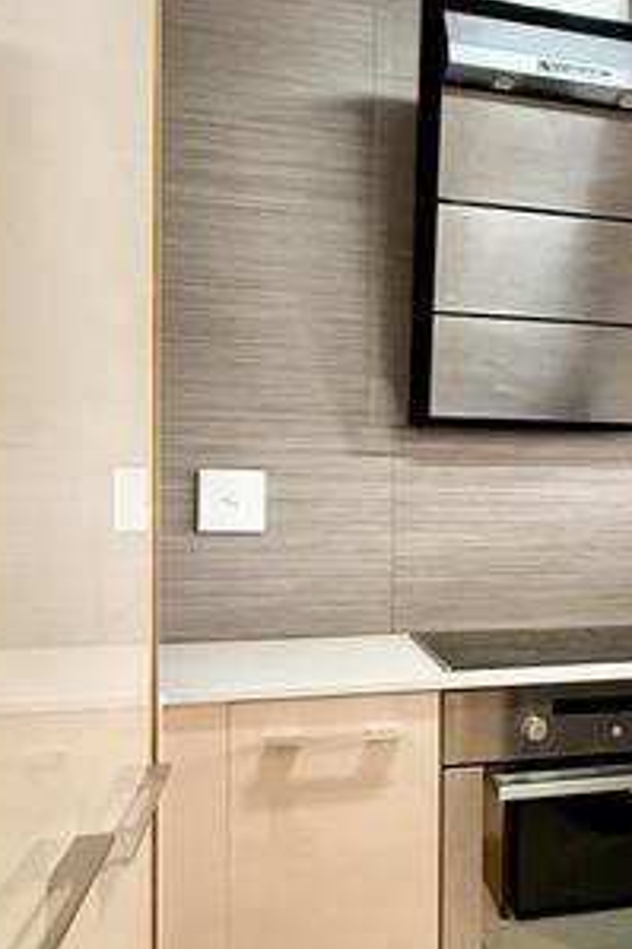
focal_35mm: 39
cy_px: 527
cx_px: 654
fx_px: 1028
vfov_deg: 49.5
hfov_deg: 31.2
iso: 320
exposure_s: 1/50
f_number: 2.2
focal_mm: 2.22
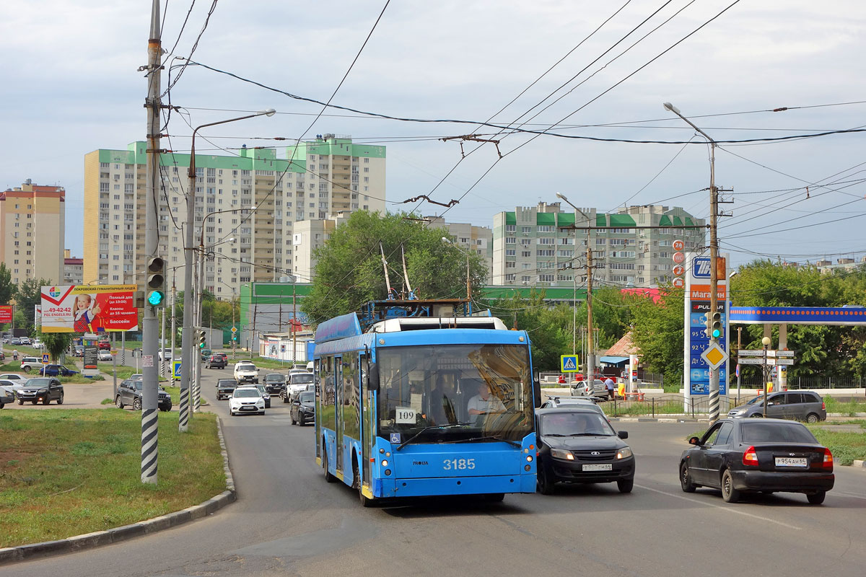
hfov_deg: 32.9
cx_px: 433
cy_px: 288
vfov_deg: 22.3
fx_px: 1467
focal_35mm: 61
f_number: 5.6
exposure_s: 1/500
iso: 125
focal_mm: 22.49
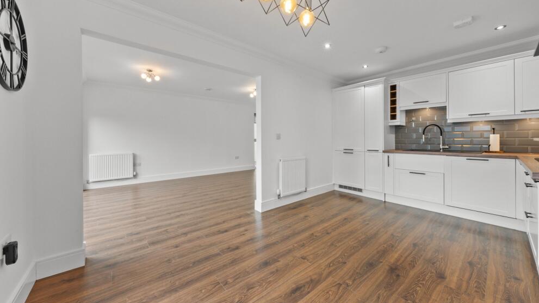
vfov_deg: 78.3
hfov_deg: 110.8
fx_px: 186
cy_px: 140
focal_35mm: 13
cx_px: 261
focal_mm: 12
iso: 640
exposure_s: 1
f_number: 16
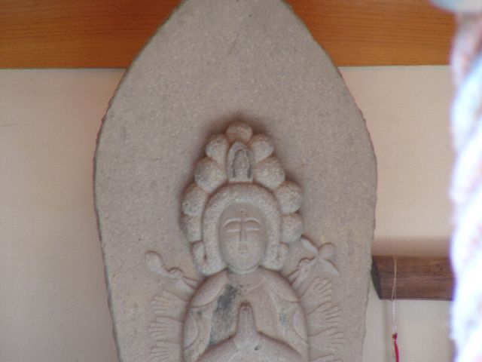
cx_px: 241
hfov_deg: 4.7
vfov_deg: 3.5
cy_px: 181
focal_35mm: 423
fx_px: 5890
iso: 75
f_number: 2.8
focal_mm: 70.3
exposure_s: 1/60
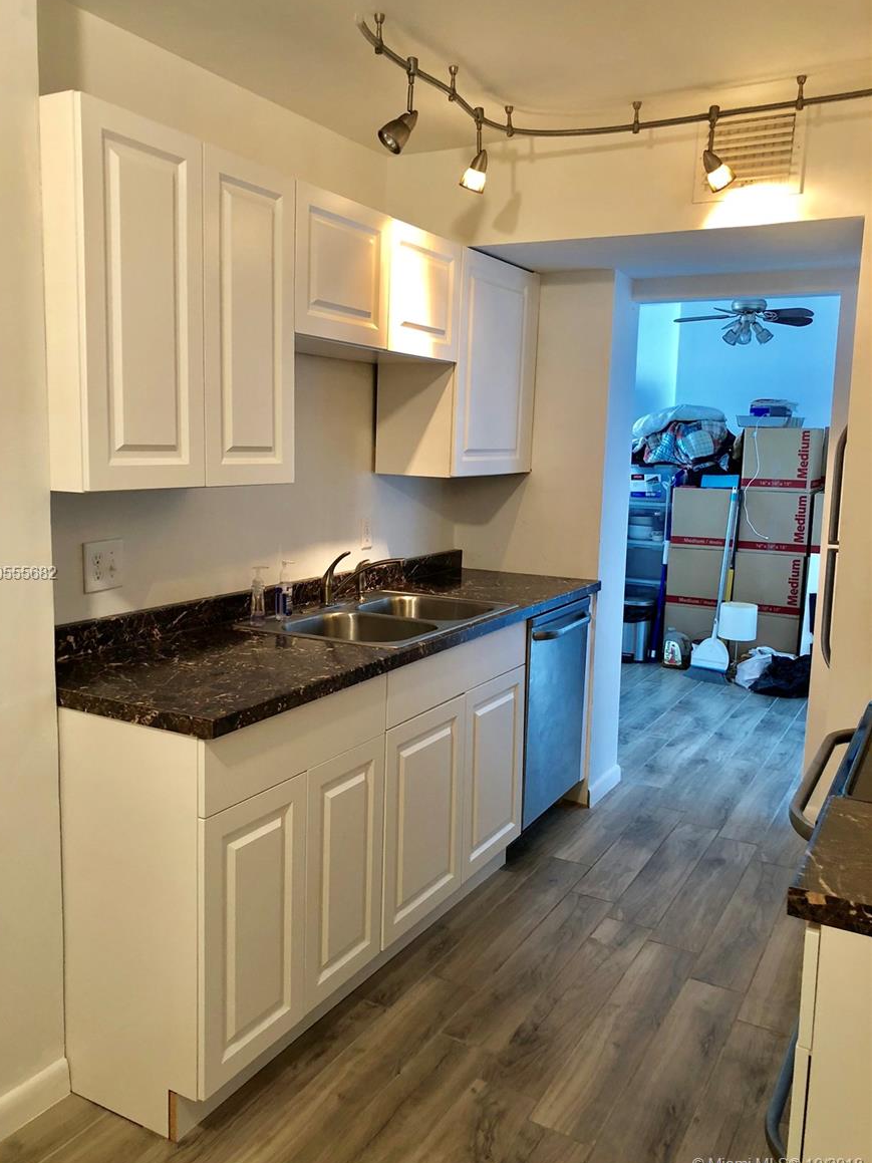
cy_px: 575
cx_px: 421
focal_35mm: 29
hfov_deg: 48.2
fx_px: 974
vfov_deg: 61.7
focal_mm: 4
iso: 40
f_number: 1.8
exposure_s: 1/15
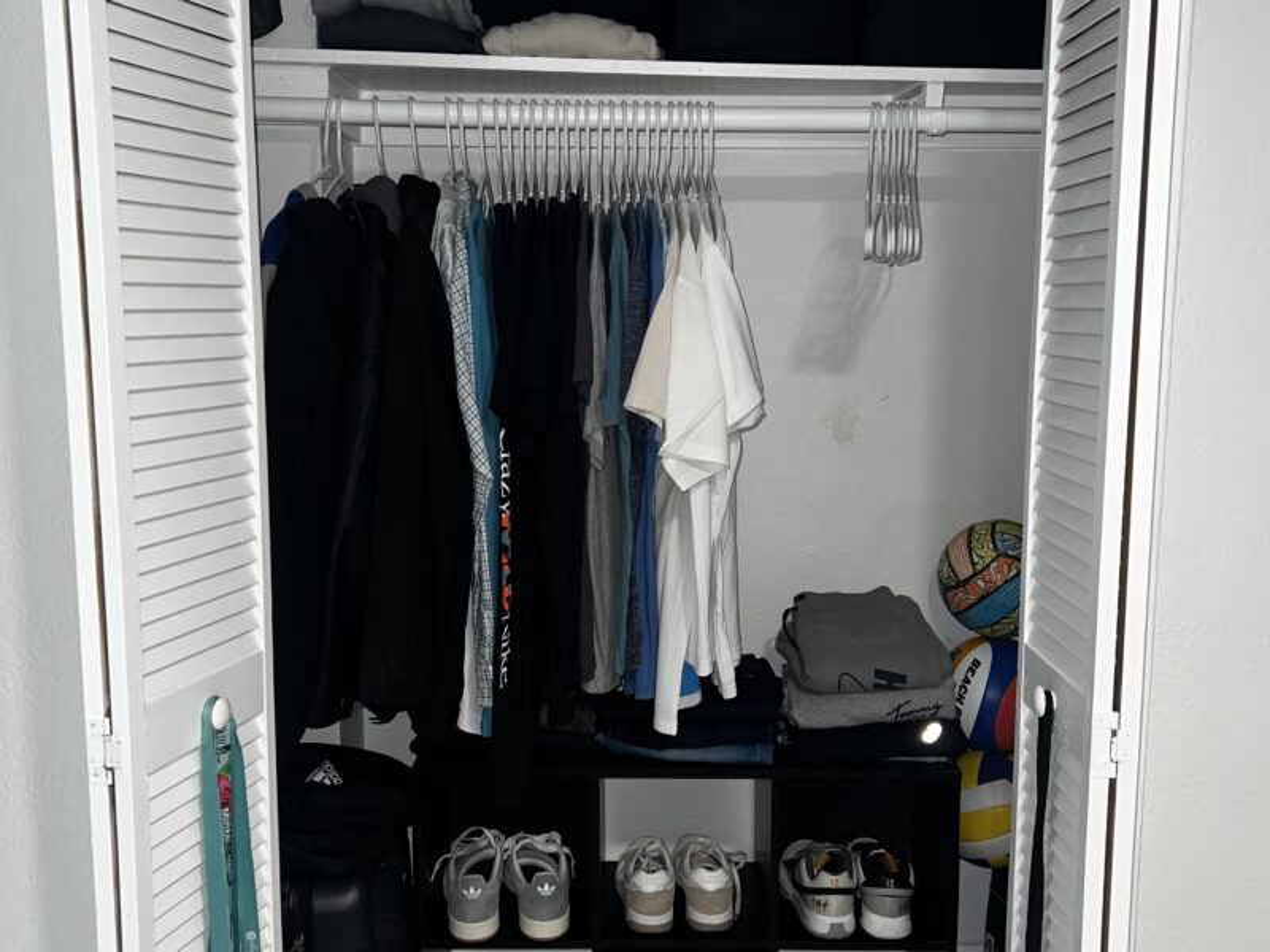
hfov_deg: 67.3
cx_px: 635
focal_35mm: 26
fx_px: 954
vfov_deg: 53.1
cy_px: 476
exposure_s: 1/15
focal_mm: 5.7
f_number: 1.5
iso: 40
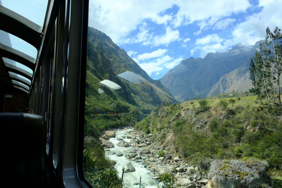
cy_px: 94
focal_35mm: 27
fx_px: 211
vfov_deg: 47.9
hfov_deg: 67.4
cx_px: 141
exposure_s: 1/400
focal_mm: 18
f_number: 5.6
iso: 400
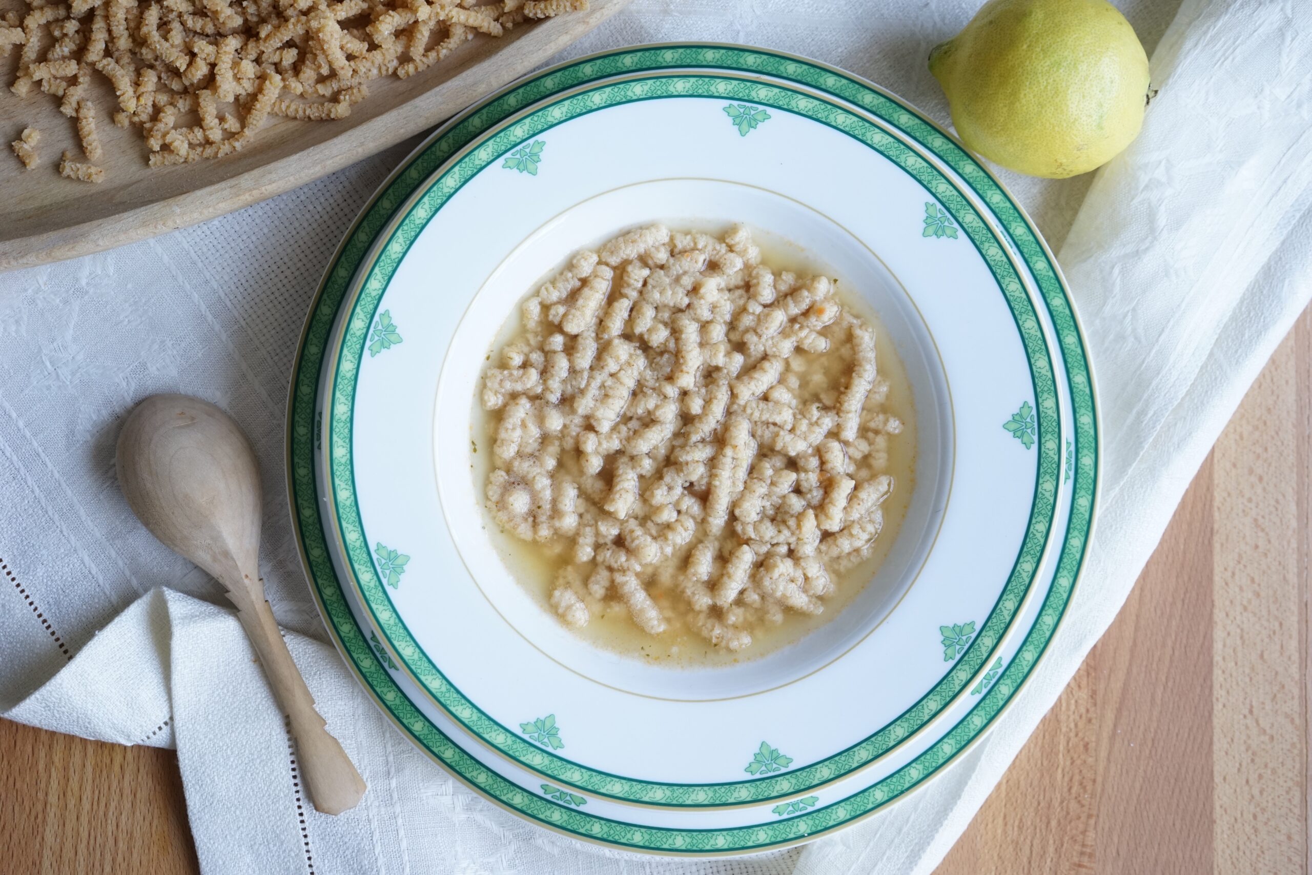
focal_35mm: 48
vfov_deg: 28.1
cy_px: 438
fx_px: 1749
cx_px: 656
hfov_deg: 41.1
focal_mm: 48
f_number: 6.3
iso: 1000
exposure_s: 1/60
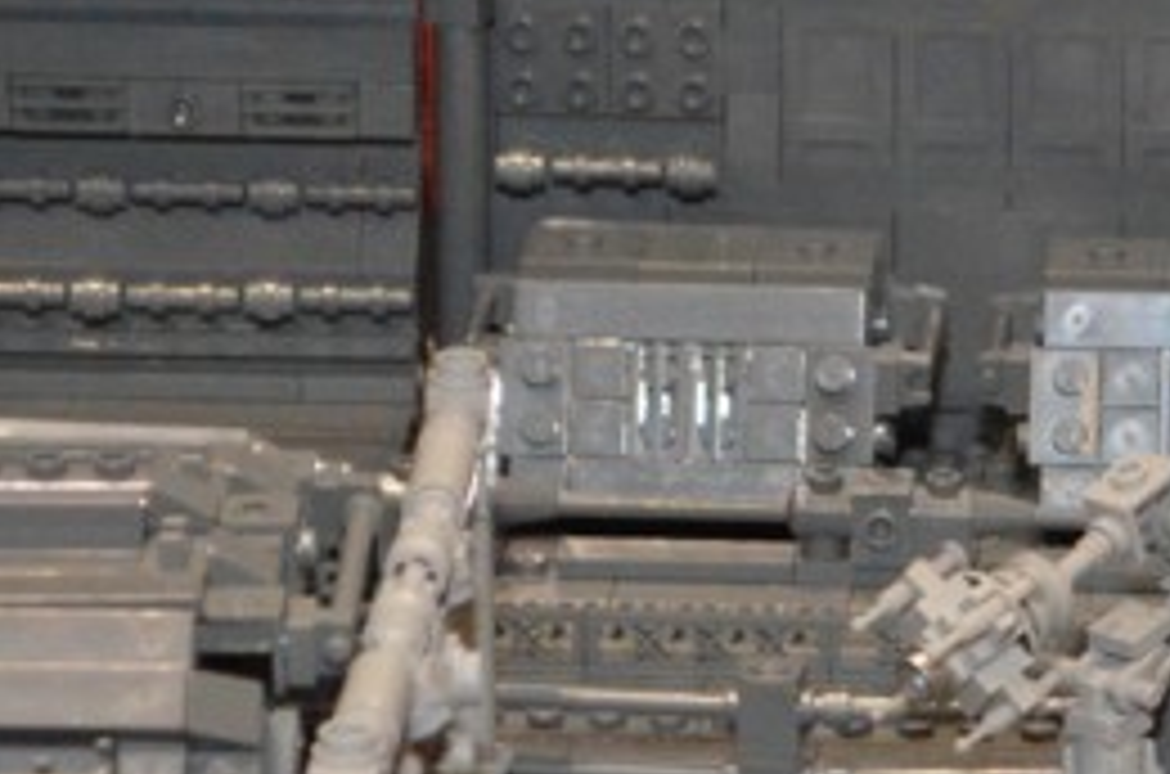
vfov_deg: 4.3
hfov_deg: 6.5
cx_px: 1377
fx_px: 10275
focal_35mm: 317
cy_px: 792
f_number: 5.6
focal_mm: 55
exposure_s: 1/60
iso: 3200
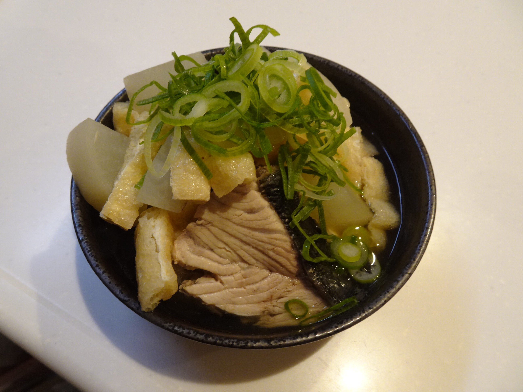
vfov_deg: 56.8
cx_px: 262
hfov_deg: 71.6
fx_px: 363
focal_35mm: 24
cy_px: 196
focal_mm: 4.25
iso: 250
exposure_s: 1/30
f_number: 3.5
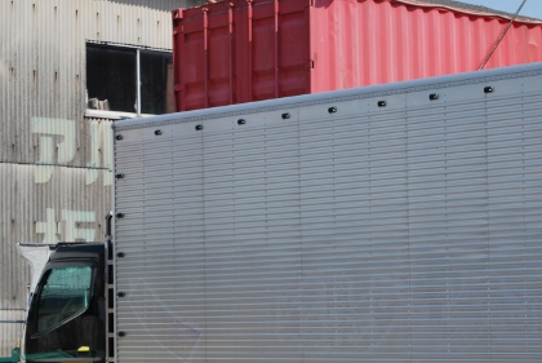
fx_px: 1895
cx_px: 361
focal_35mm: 126
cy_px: 264
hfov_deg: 16.2
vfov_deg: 10.9
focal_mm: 55
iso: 140
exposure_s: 1/500
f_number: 5.6
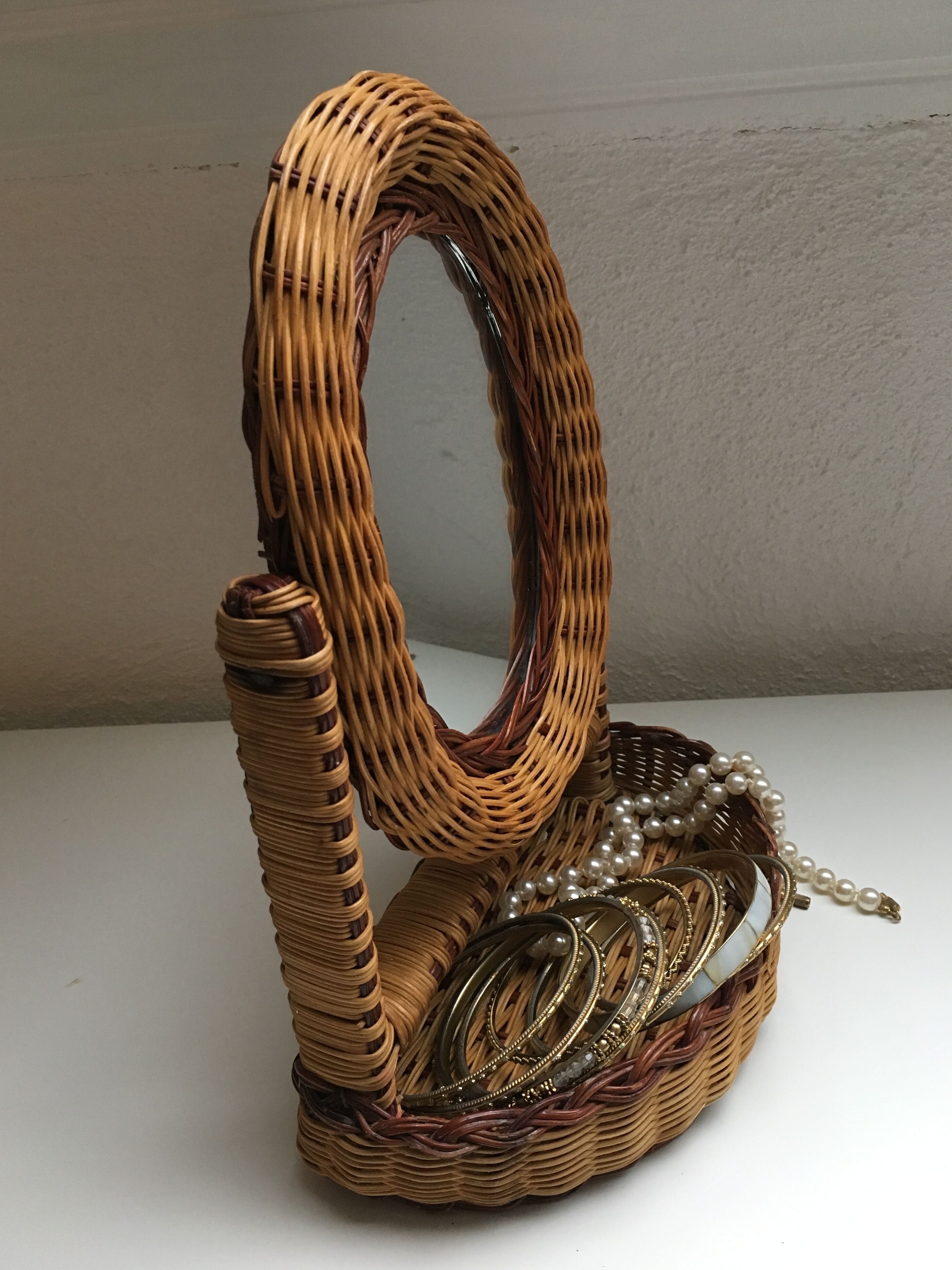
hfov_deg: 46.8
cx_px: 468
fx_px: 1100
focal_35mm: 30
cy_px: 628
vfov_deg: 60.0
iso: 160
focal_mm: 4.15
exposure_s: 1/33
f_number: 2.2
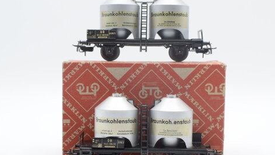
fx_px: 508
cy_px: 89
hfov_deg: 30.3
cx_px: 143
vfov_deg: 17.3
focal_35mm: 70
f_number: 8
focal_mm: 35
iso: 400
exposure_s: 1/125
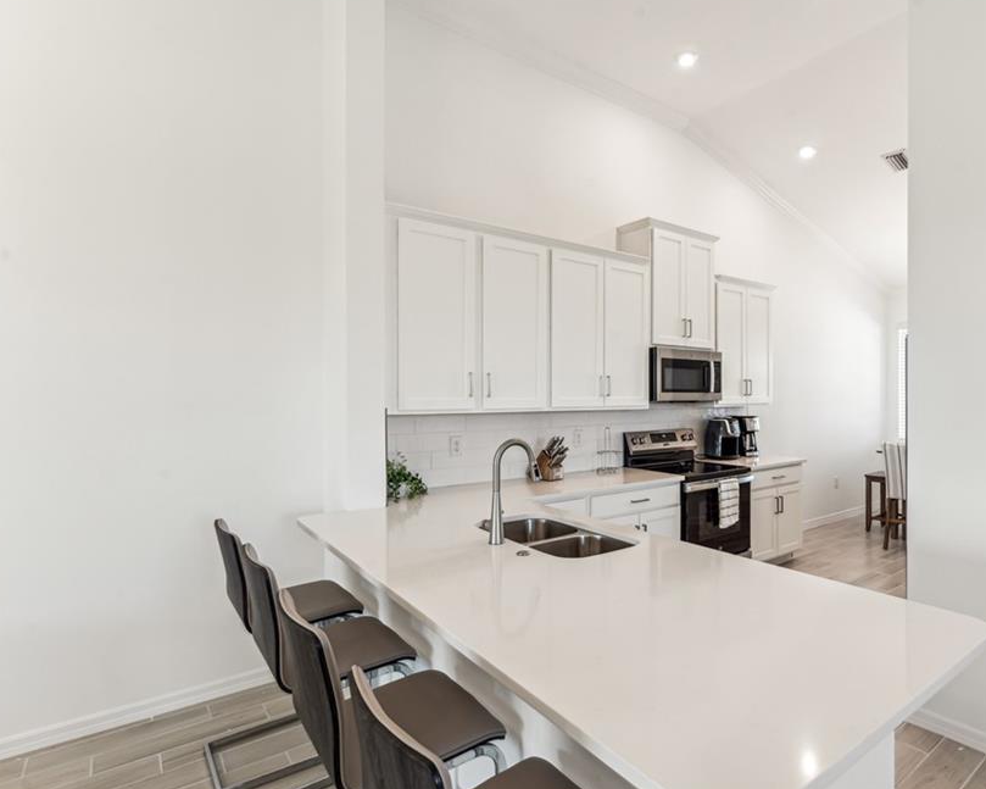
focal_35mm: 19
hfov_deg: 82.2
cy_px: 397
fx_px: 554
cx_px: 594
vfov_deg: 70.8
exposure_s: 1/20
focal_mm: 16
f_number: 9
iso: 200
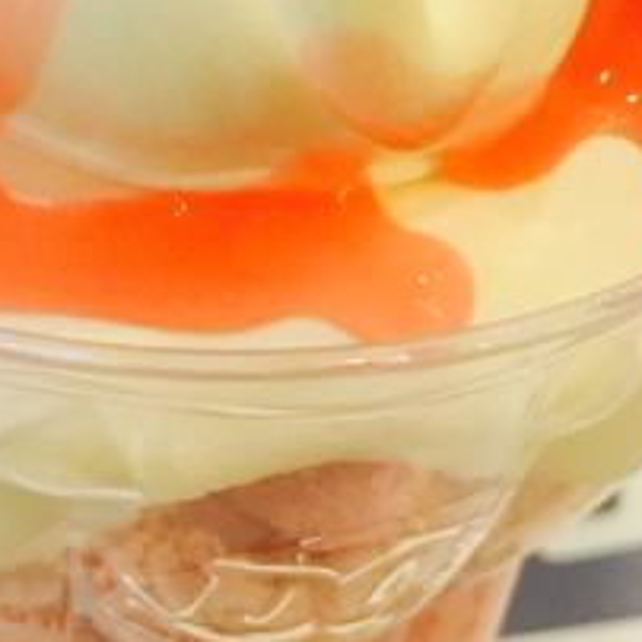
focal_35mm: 89
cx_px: -14
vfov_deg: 19.4
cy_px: 159
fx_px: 1867
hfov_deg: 18.9
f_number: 2.2
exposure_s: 1/17
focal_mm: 4.15
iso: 125
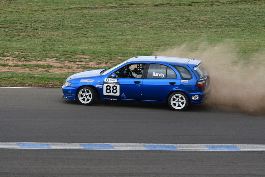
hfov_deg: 5.5
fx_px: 2775
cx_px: 133
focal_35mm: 377
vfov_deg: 3.6
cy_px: 89
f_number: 11
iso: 800
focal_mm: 250
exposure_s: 1/640
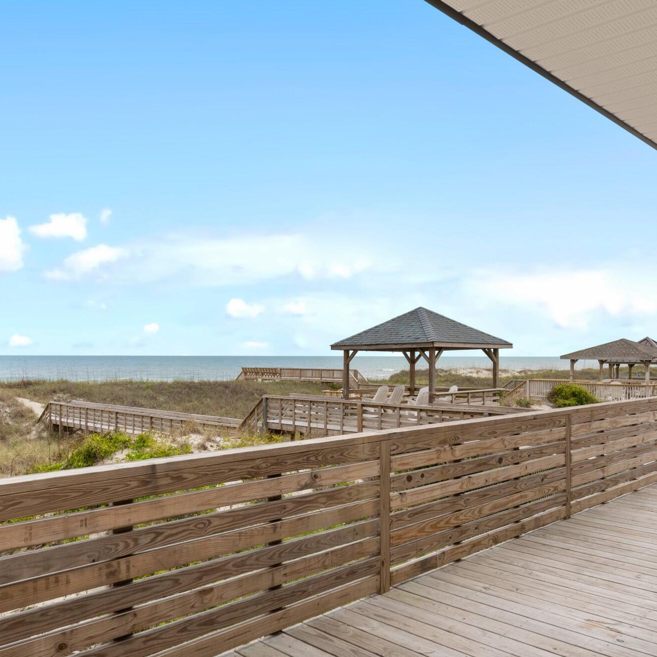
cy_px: 372
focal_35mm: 29
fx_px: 623
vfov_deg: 55.4
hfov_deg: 55.6
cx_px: 335
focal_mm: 10
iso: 100
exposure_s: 1/125
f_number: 5.6
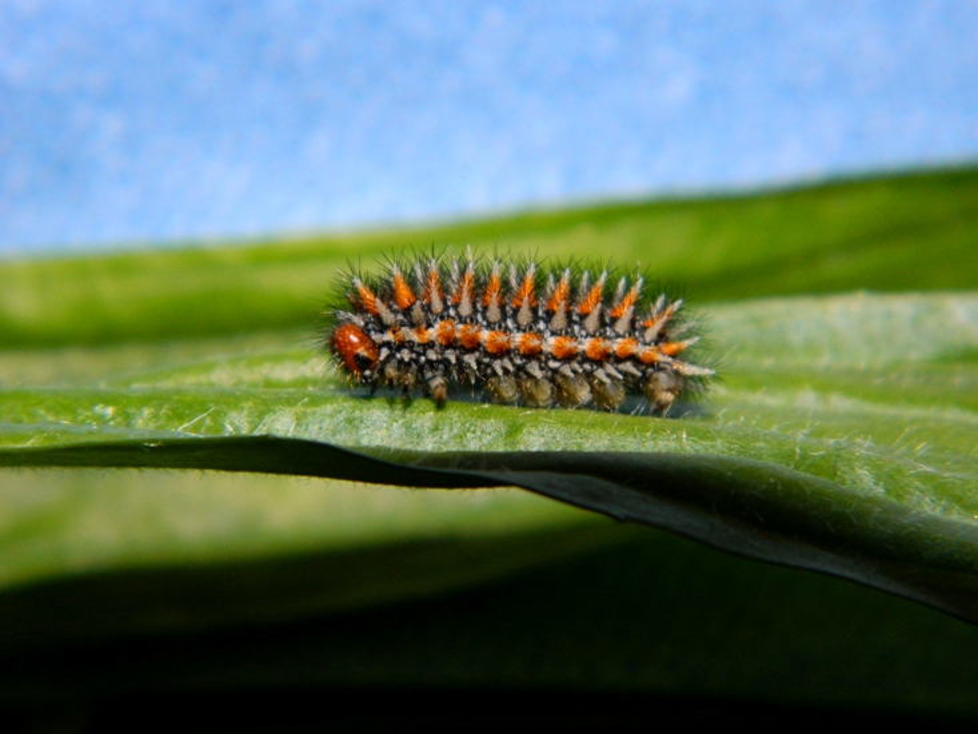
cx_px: 489
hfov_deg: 19.1
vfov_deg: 14.4
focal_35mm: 103
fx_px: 2911
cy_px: 367
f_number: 12.6
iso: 200
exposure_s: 1/30
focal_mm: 18.6
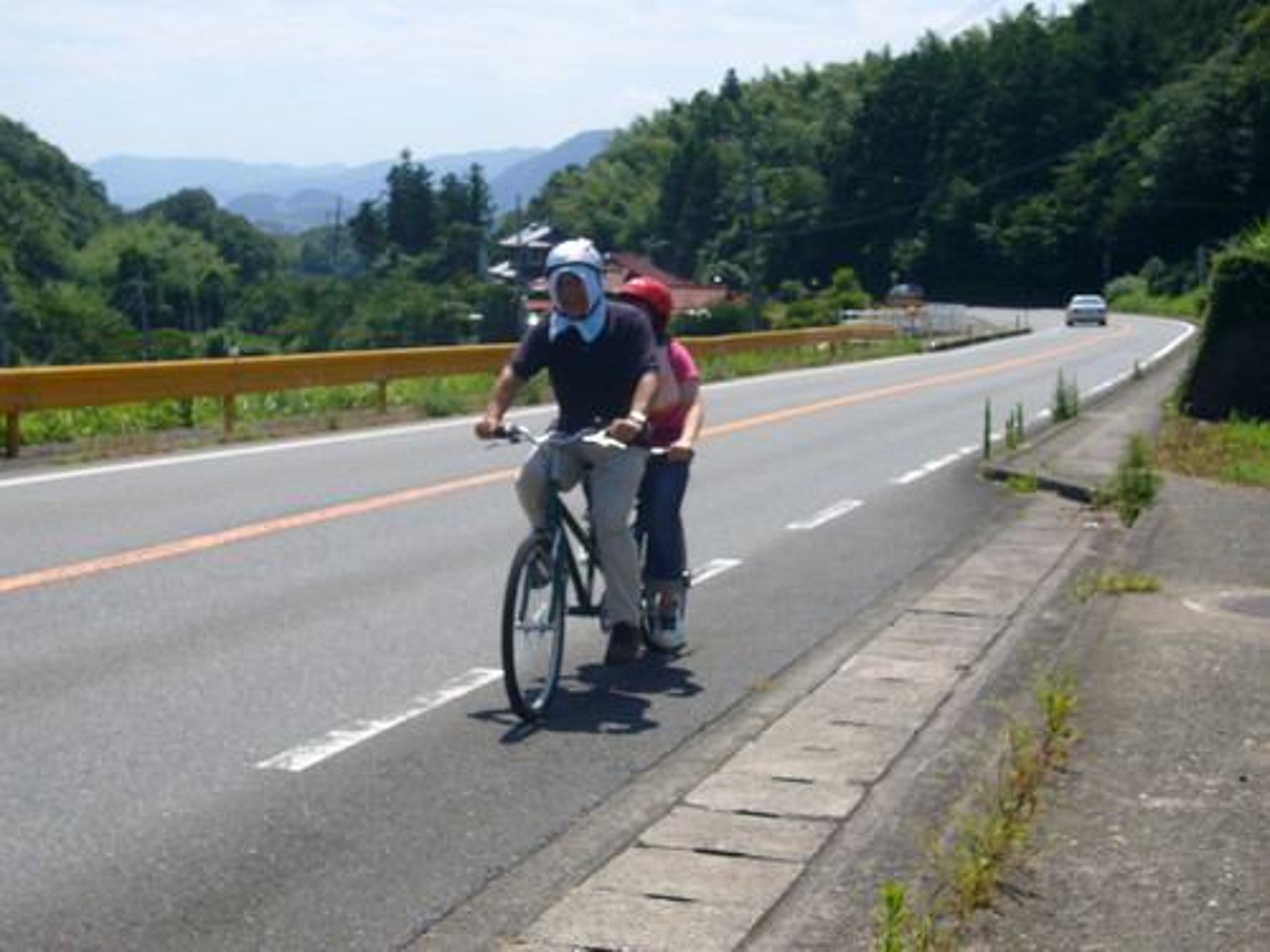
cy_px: 476
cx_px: 635
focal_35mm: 63
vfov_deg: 23.3
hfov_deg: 30.7
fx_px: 2311
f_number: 8
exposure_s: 1/200
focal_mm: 10.3
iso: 80
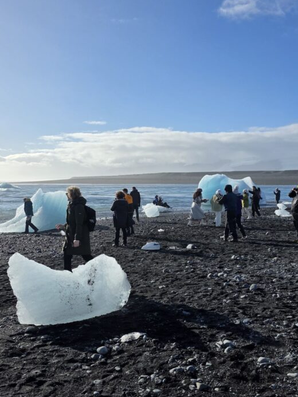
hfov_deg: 41.8
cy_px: 199
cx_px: 138
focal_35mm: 34
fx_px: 390
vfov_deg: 53.9
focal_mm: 6.3
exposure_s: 1/7944
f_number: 1.7
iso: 50
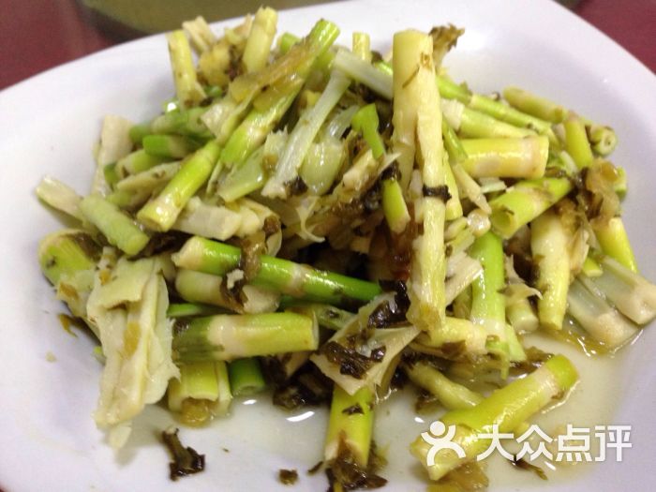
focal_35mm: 33
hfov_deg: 55.4
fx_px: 625
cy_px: 246
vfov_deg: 42.9
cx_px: 328
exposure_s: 1/20
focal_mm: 4.12
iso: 160
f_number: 2.4
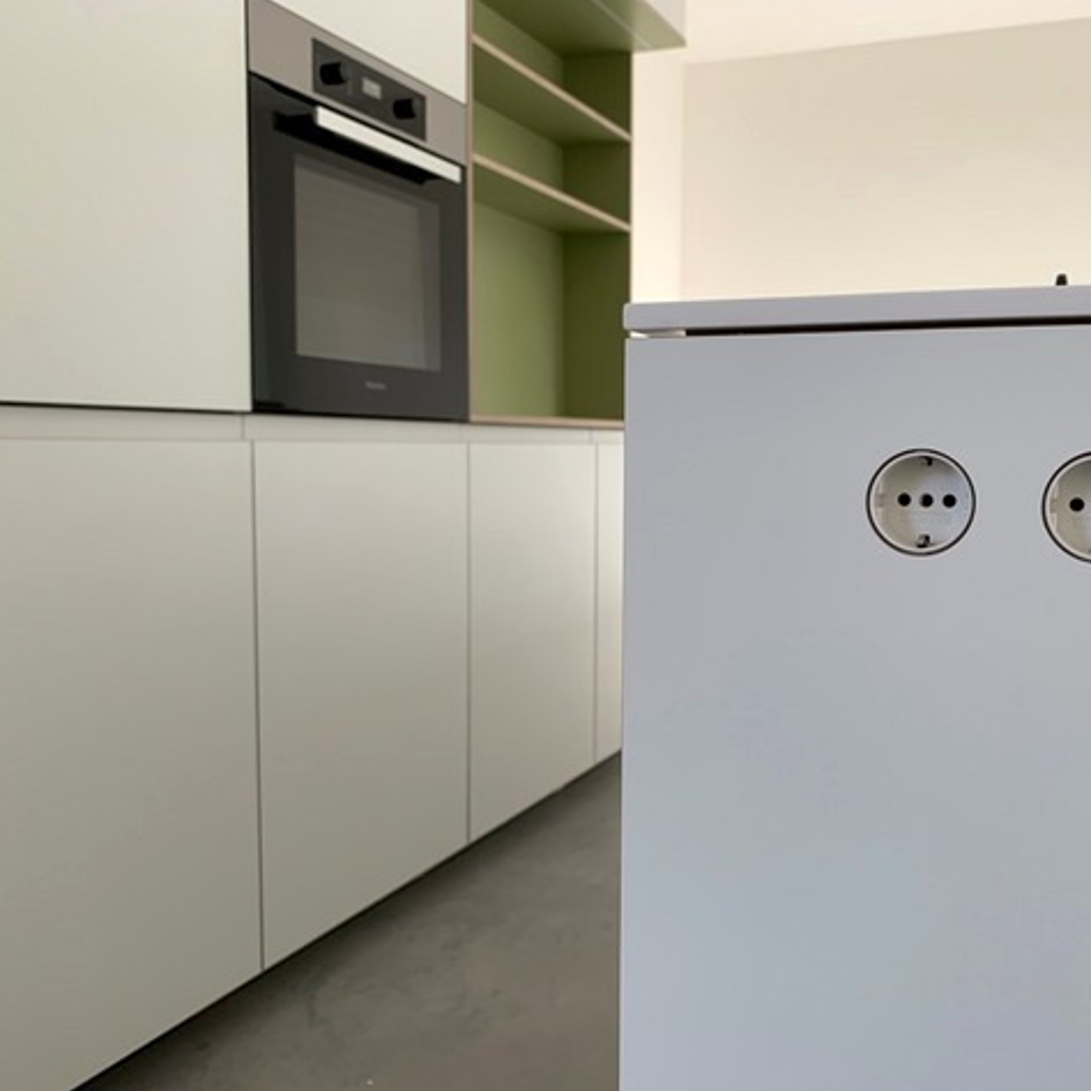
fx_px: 1105
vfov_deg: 52.5
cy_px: 541
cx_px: 672
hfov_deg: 52.1
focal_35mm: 31
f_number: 1.8
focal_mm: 4.25
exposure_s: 1/121
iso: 50
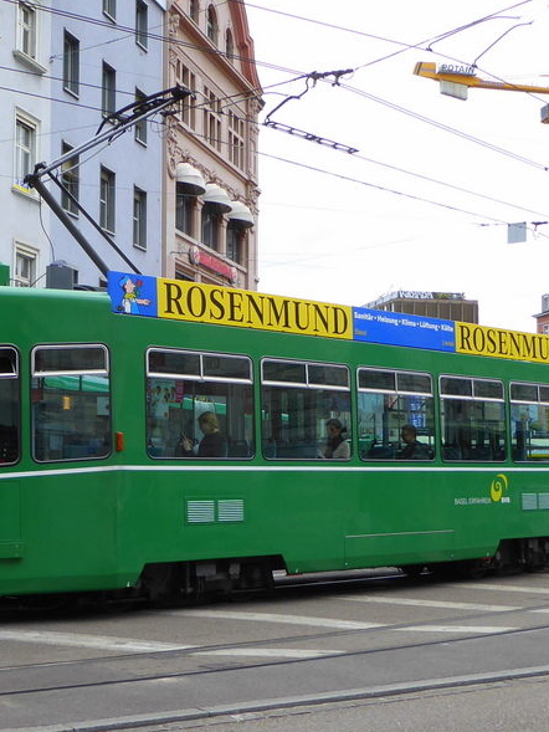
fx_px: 1163
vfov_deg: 34.9
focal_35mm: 55
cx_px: 166
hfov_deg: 26.4
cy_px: 413
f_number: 3.4
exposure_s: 1/400
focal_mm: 4.7
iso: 80
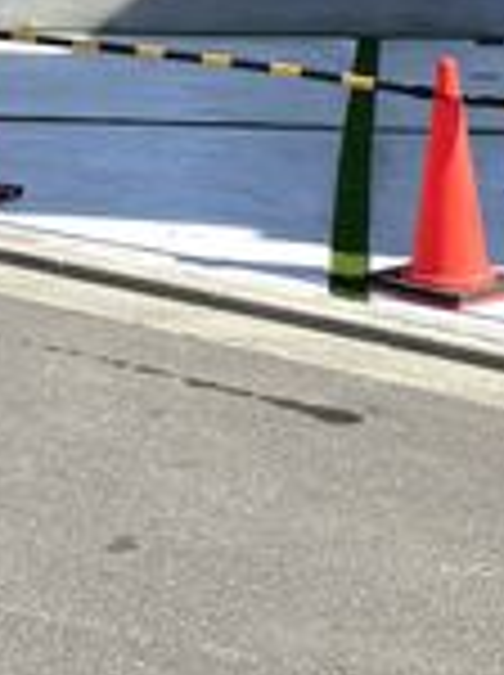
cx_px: 108
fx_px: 2161
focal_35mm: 111
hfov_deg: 13.2
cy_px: -248
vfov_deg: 16.6
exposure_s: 1/2304
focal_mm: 4.2
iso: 32
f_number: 1.6
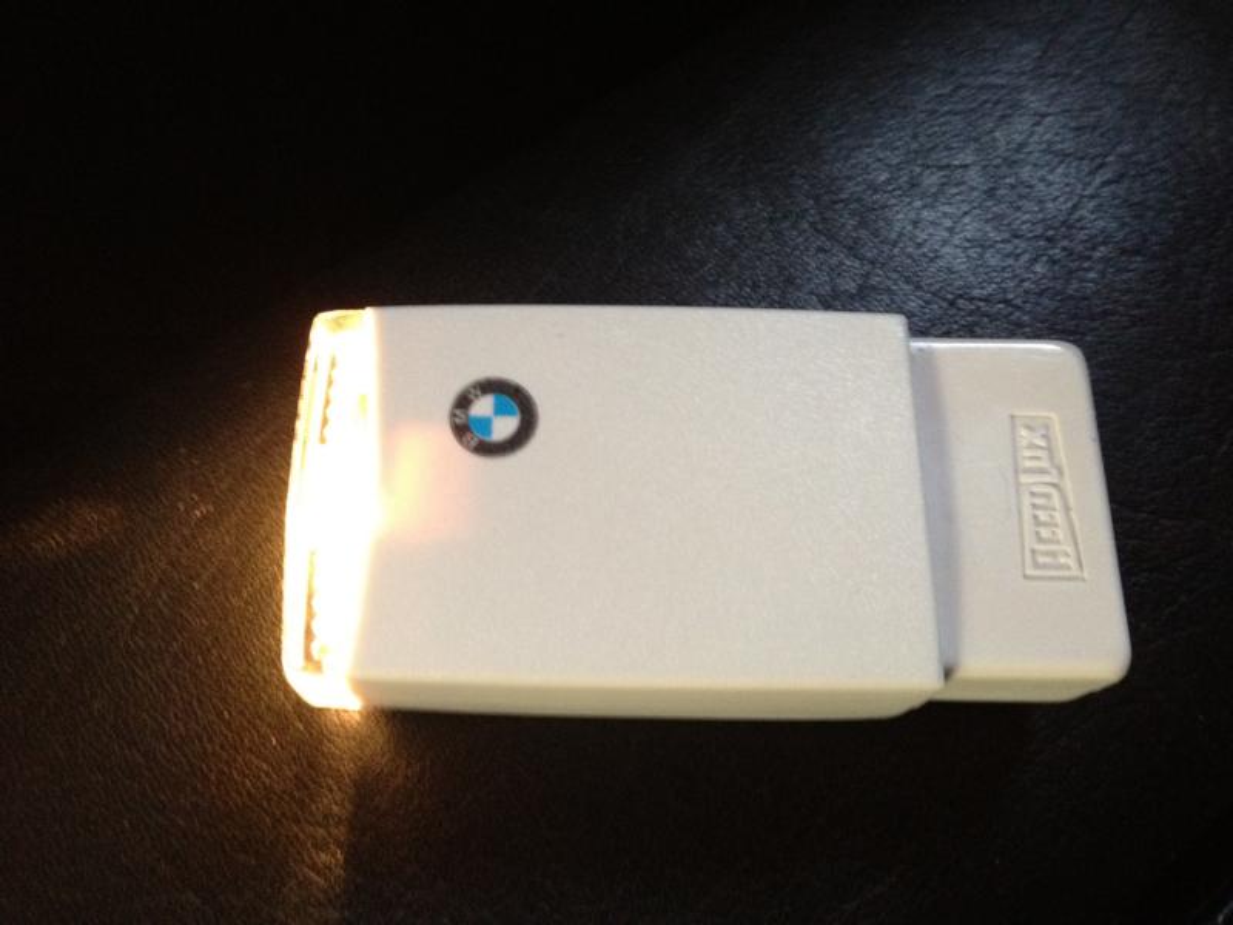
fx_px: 1247
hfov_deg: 52.6
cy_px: 462
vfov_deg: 40.7
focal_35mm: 35
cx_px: 616
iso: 400
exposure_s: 1/20
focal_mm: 4.28
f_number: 2.4
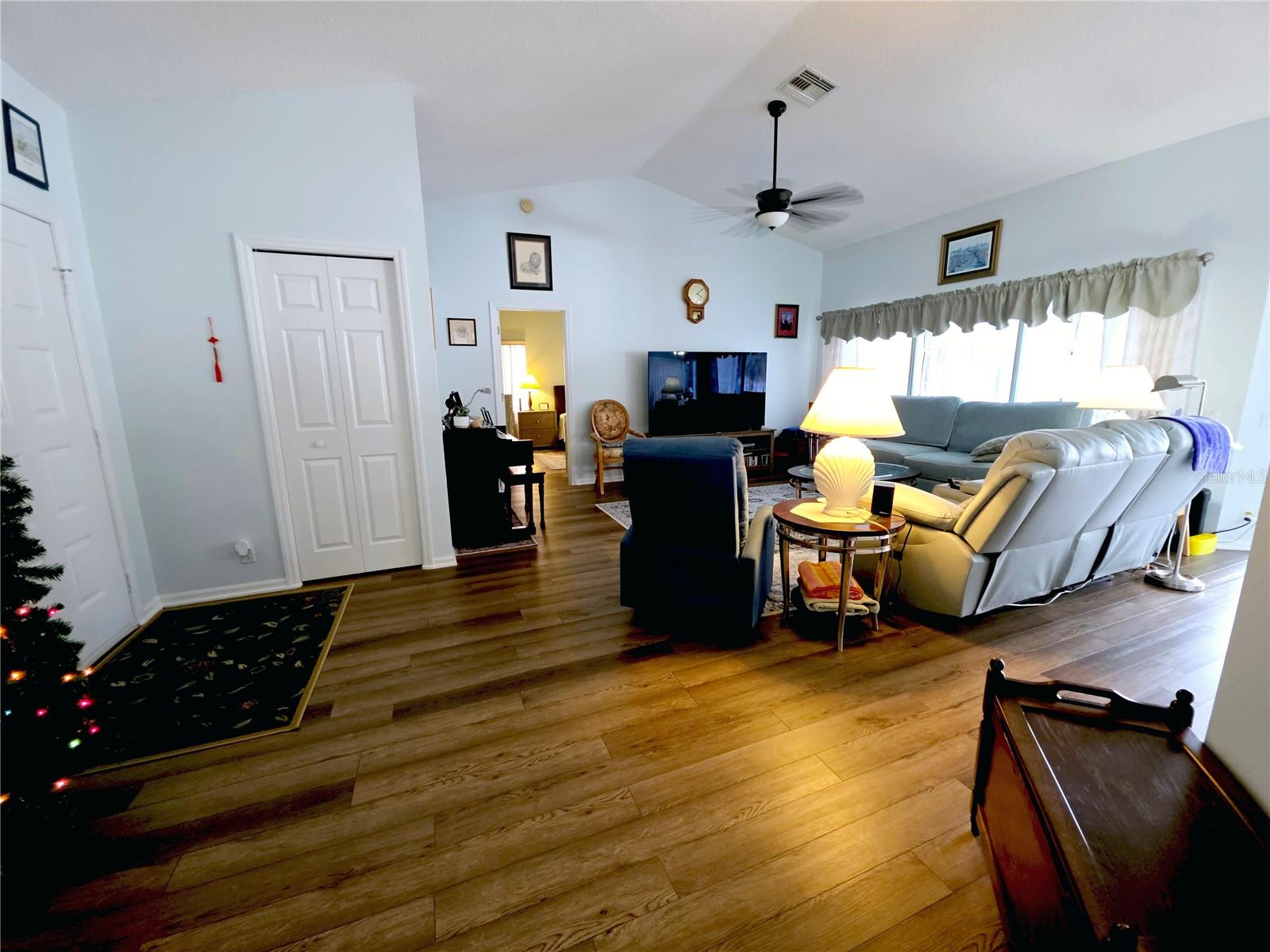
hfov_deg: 106.2
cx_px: 635
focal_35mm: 13
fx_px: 477
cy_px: 476
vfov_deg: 89.9
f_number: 1.9
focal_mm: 2.2
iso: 160
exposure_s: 1/60.2
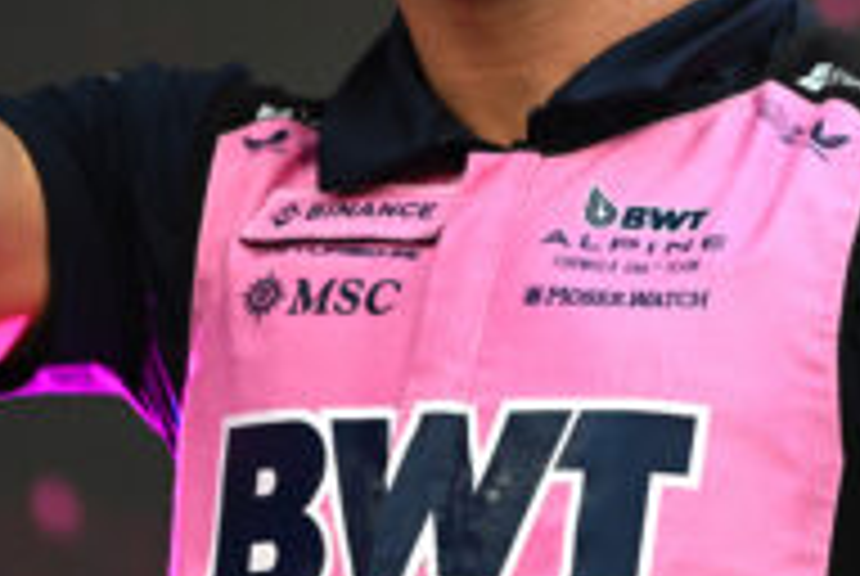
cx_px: 752
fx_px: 30003
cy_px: -45
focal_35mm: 1254
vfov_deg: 1.1
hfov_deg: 1.6
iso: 400
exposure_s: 1/800
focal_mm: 400
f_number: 2.8
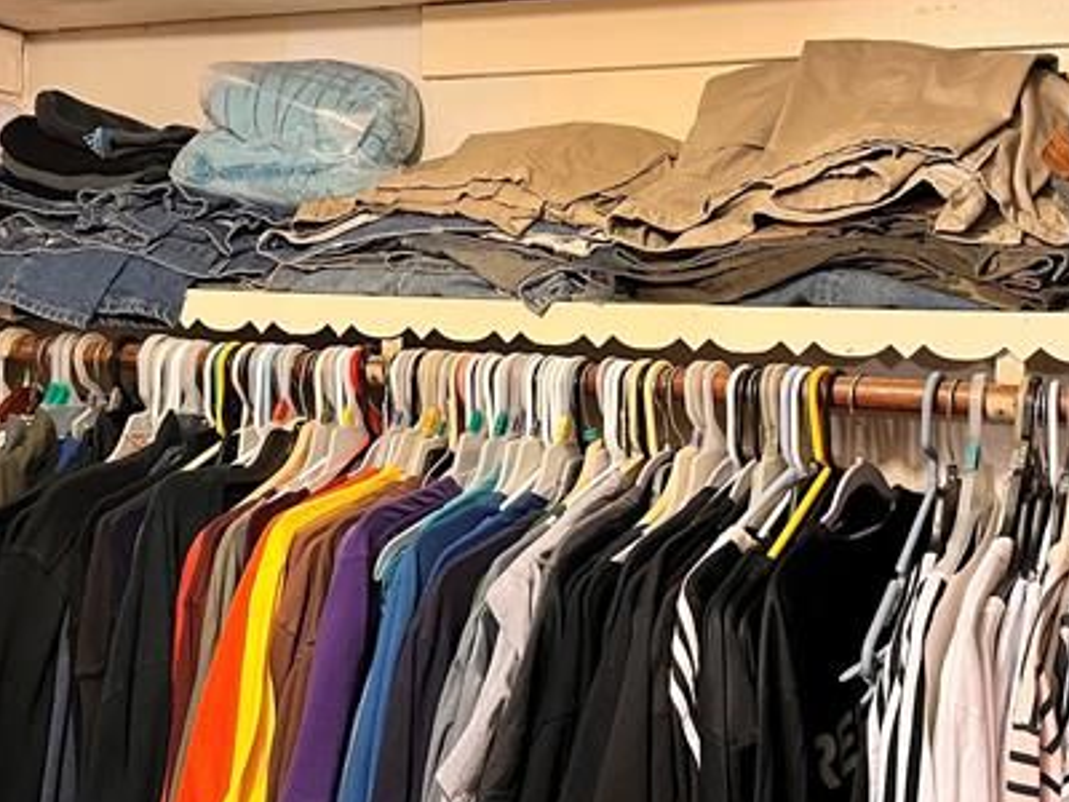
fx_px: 1606
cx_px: 572
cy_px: 350
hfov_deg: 36.8
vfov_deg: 28.0
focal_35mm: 52
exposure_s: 1/60
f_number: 1.6
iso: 400
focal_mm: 5.1
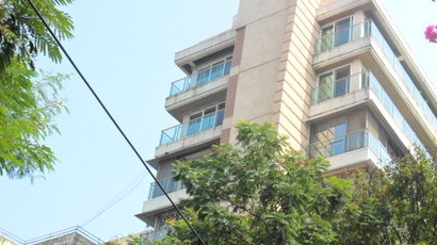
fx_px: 730
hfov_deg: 32.6
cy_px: 217
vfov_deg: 18.8
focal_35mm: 63
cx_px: 336
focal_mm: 6.6
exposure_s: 1/350
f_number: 4
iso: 100
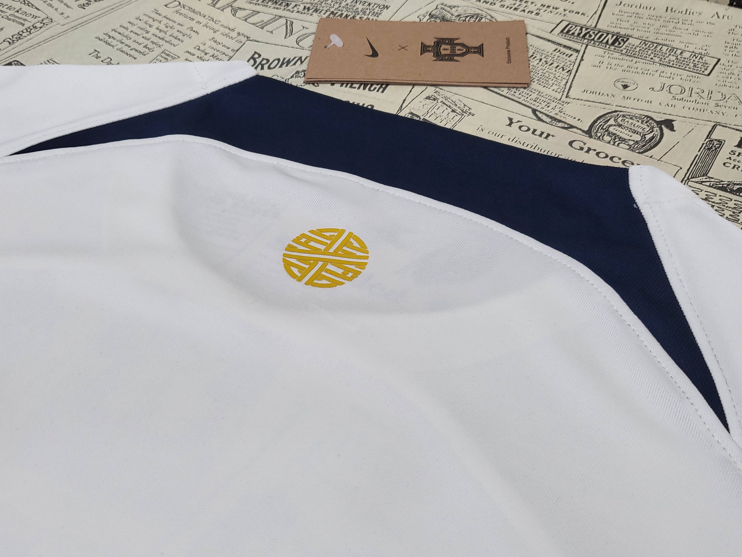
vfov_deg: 53.1
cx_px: 371
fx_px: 557
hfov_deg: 67.3
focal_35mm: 26
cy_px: 278
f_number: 1.8
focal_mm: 4.25
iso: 100
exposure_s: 1/100
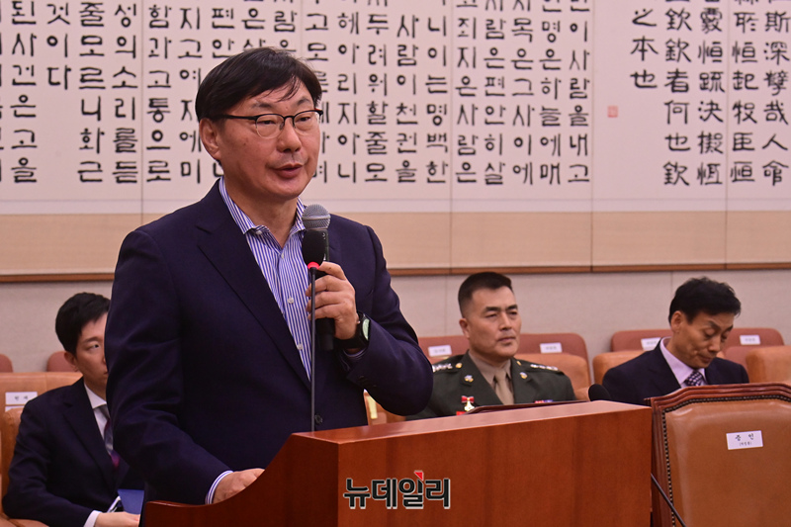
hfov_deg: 23.6
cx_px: 396
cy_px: 264
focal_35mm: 86
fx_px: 1889
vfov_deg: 15.9
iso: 6400
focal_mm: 86
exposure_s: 1/250
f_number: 8
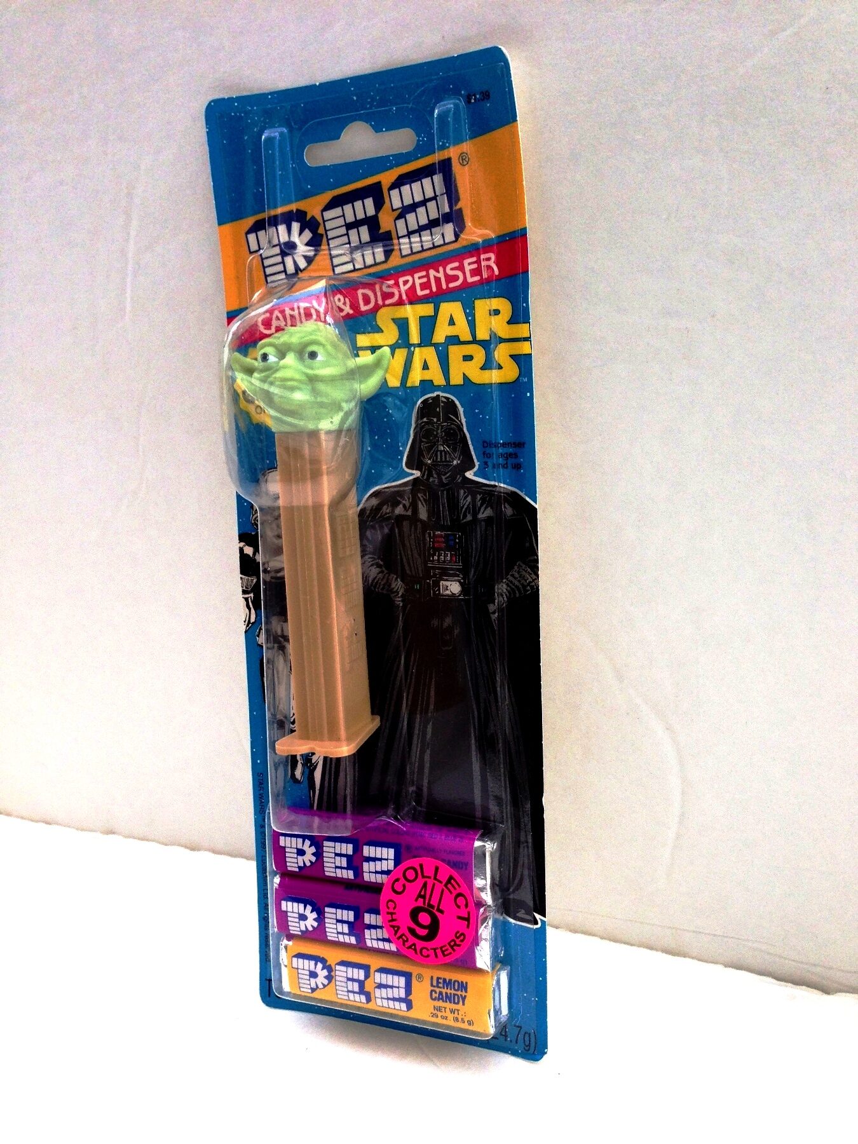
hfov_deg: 42.9
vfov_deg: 55.4
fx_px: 1091
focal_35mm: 33
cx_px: 429
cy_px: 572
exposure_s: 1/120
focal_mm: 4.12
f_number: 2.4
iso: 64
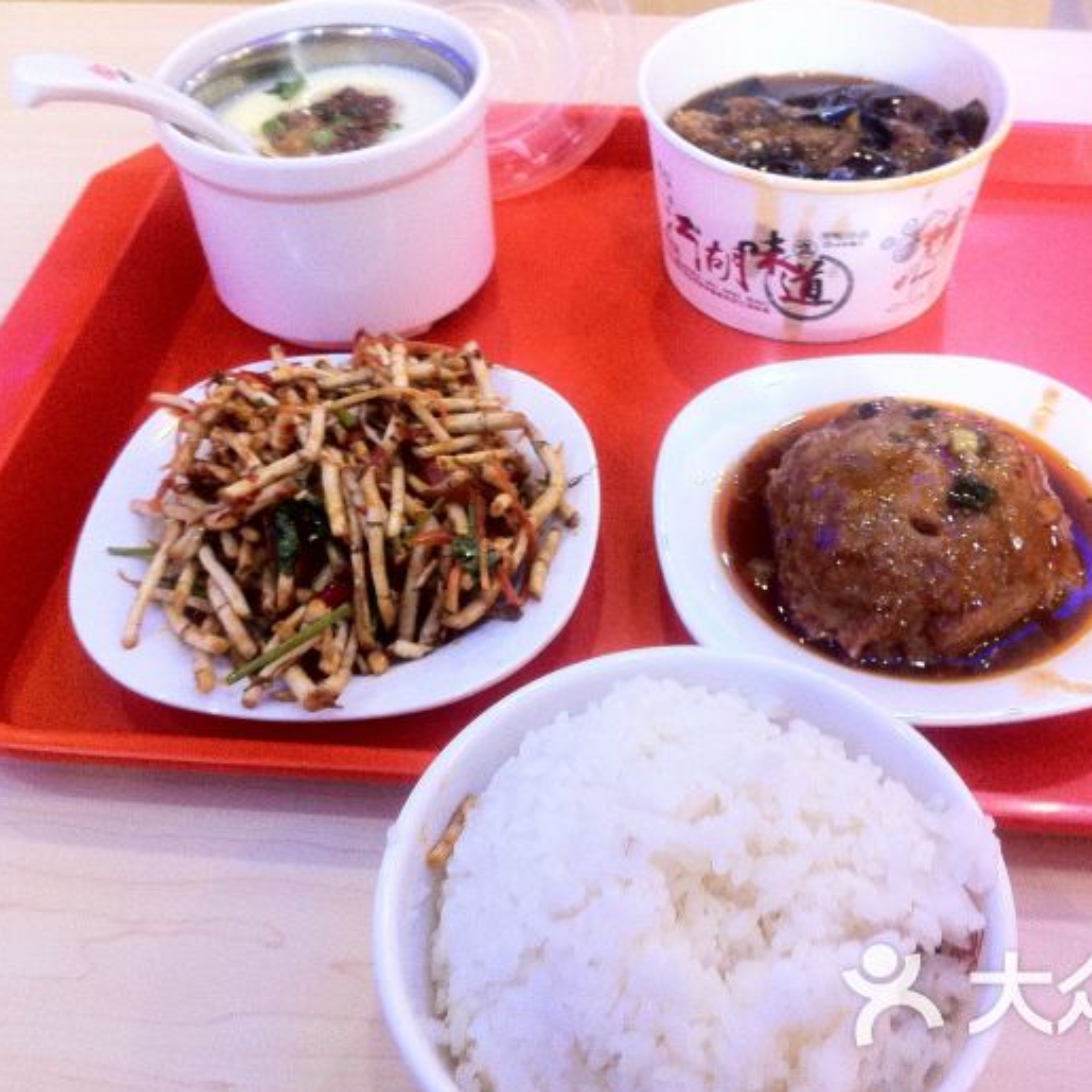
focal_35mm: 42
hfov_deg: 39.9
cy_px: 550
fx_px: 1499
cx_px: 632
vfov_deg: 40.0
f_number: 2.8
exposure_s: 1/15
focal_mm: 3.85
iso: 200
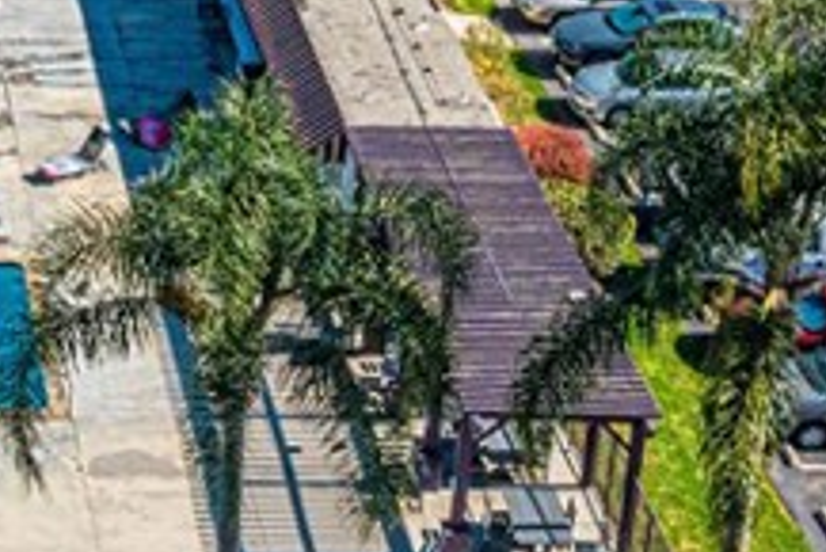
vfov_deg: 10.4
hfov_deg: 14.7
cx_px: -308
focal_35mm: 132
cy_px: 168
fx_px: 3031
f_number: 9
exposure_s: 1/400
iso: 100
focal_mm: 10.26
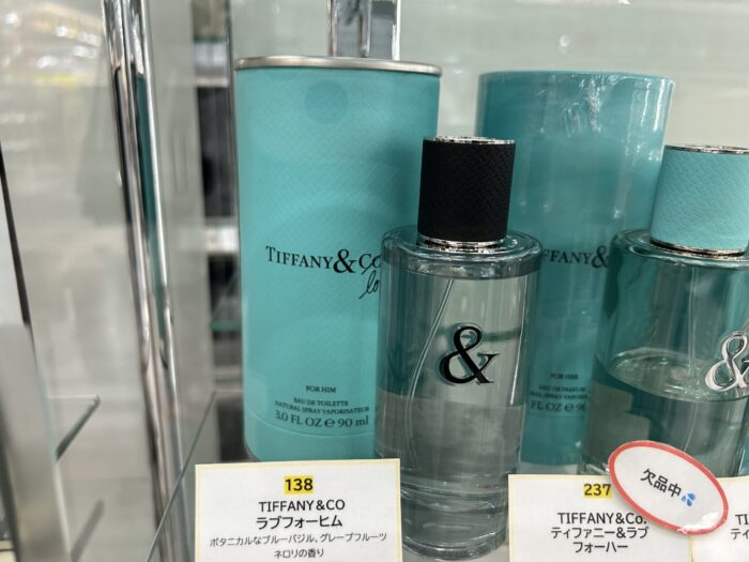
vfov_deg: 53.1
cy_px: 281
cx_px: 374
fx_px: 563
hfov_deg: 67.3
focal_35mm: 26
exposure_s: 1/100
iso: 100
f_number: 1.5
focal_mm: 5.7
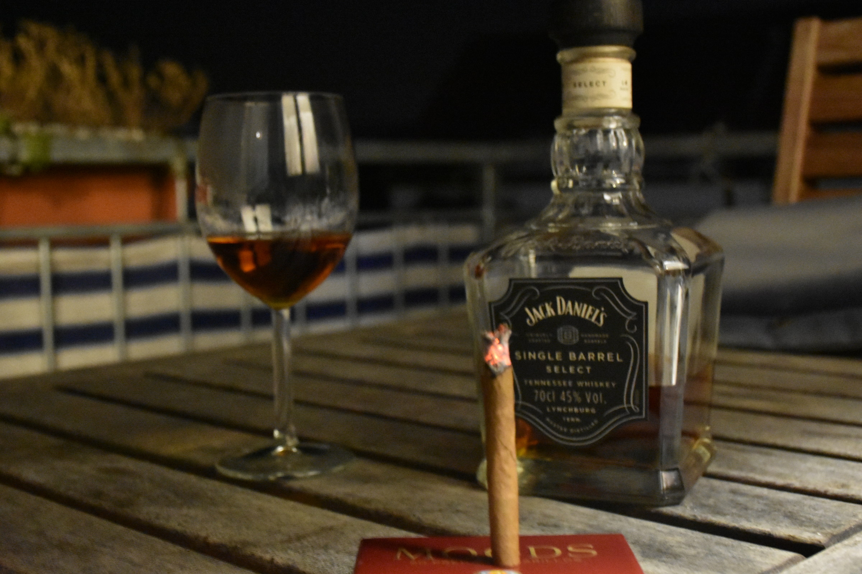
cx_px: 431
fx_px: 1221
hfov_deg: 38.9
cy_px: 287
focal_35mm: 51
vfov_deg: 26.5
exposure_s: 1/2
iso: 7200
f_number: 6.3
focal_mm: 34
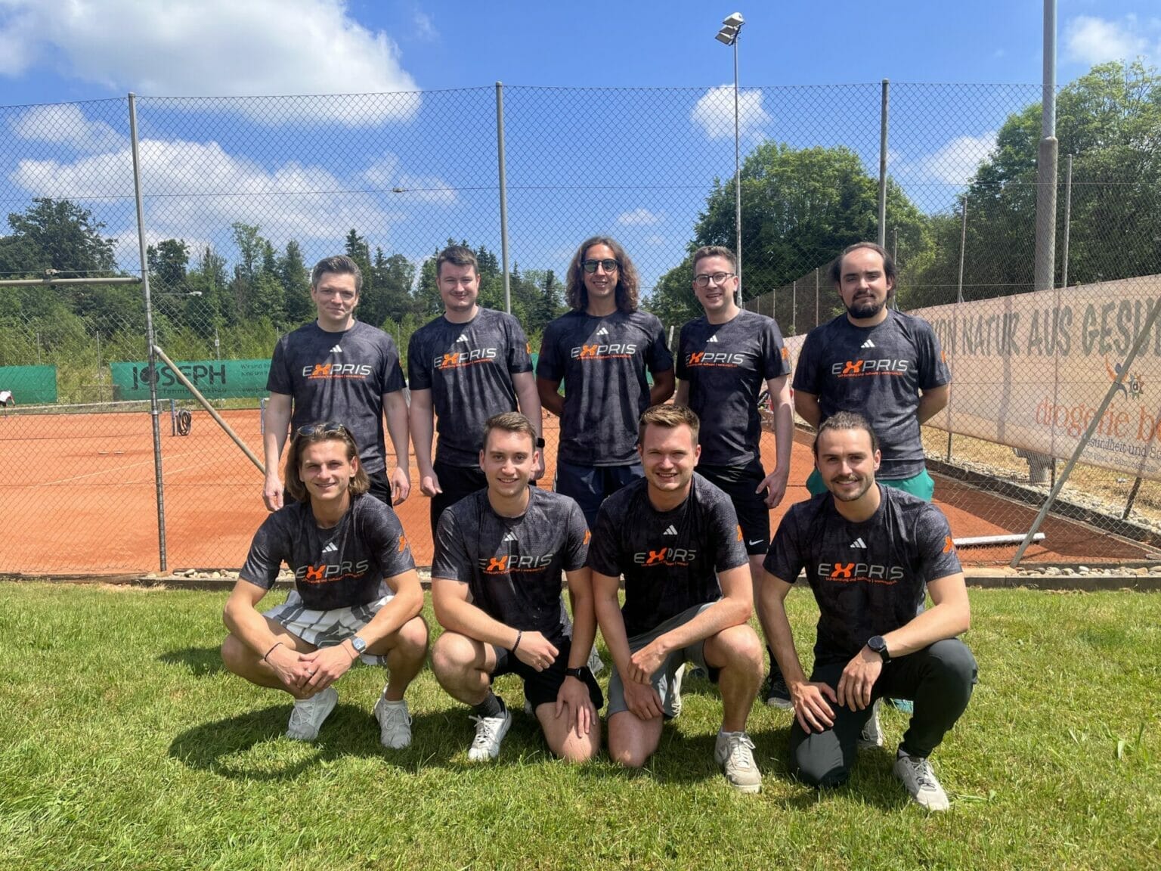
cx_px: 580
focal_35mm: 26
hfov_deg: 67.3
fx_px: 872
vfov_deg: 53.1
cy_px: 436
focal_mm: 5.1
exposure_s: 1/2268
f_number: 1.6
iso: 50
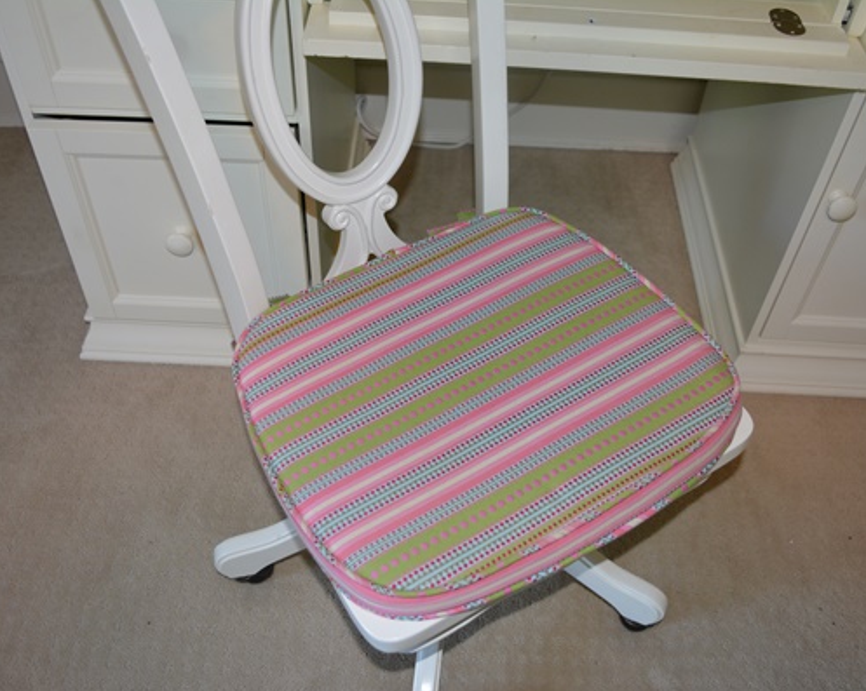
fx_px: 871
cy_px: 345
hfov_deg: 52.9
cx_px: 434
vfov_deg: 43.3
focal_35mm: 34
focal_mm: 20
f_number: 3.8
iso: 560
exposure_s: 1/60
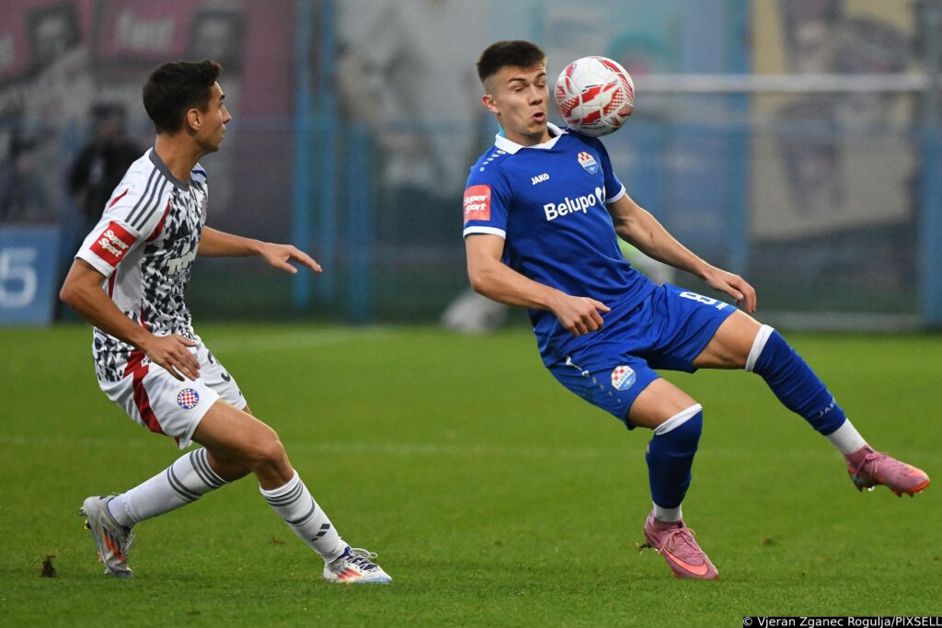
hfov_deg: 6.6
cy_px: 314
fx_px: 8112
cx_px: 471
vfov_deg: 4.4
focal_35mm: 310
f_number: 4
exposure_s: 1/1250
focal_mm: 310
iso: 4000
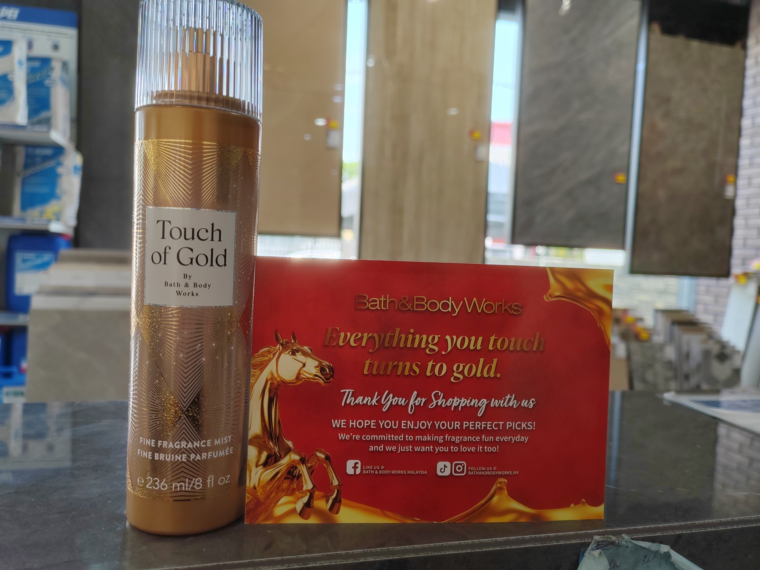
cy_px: 285
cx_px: 380
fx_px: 593
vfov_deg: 51.4
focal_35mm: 27
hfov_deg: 65.3
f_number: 1.9
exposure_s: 1/120
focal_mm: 5.52
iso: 100
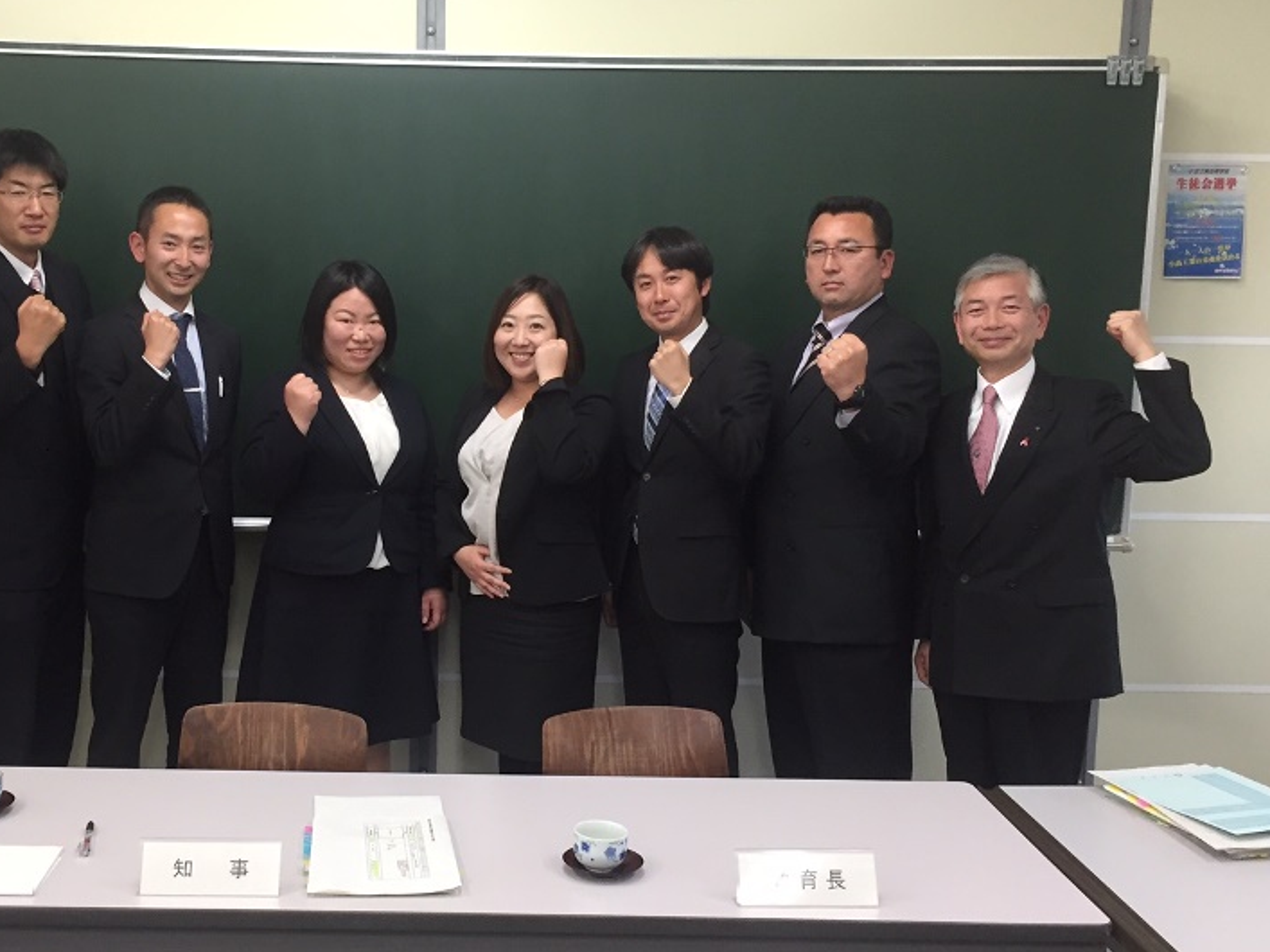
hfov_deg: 44.2
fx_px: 1541
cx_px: 437
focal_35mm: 42
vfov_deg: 34.3
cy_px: 480
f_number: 2.2
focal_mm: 4.15
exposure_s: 1/30
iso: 50
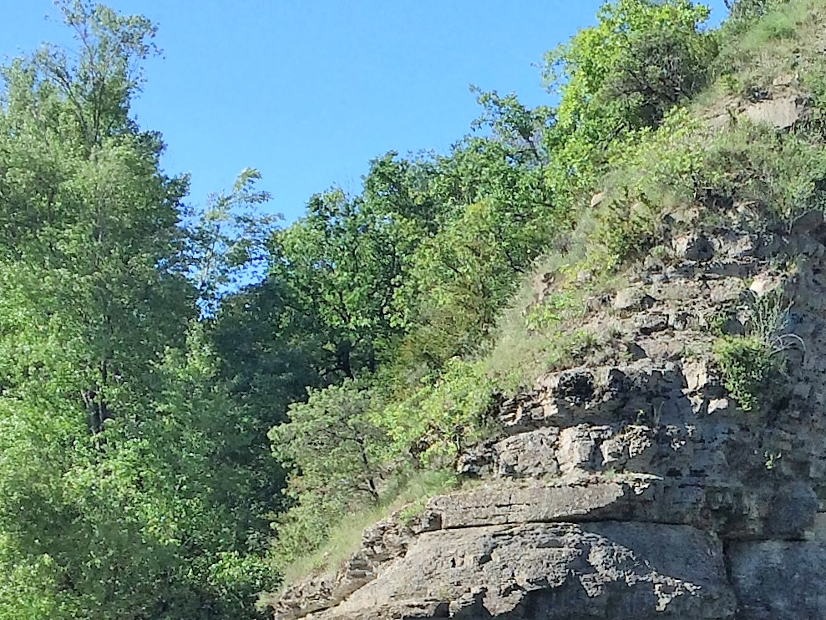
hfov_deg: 20.0
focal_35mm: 94
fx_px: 2243
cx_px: 888
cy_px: 691
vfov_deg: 15.3
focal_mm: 4.15
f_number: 2.2
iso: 32
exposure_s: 1/1080
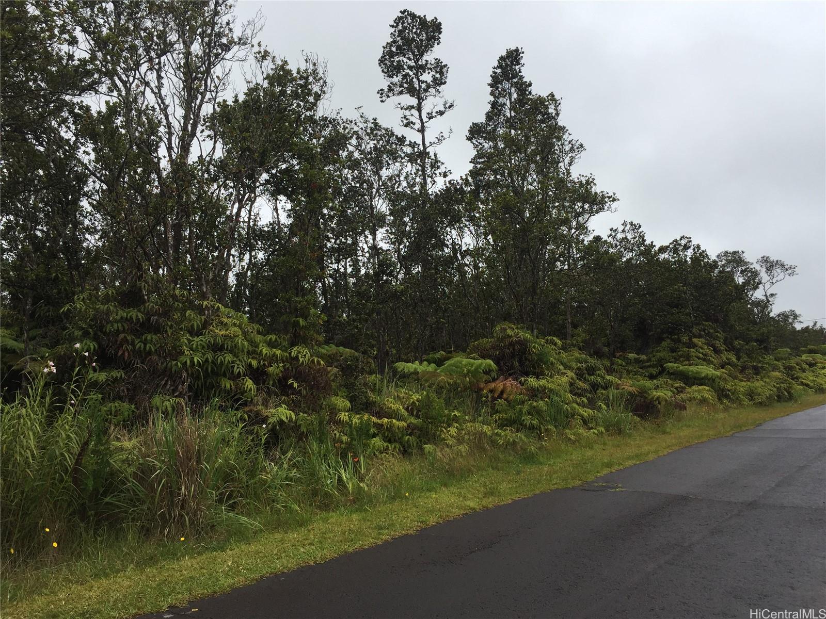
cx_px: 413
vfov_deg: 48.2
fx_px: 692
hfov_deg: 61.7
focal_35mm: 29
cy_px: 310
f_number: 2.2
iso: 32
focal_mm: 4.15
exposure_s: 1/2198
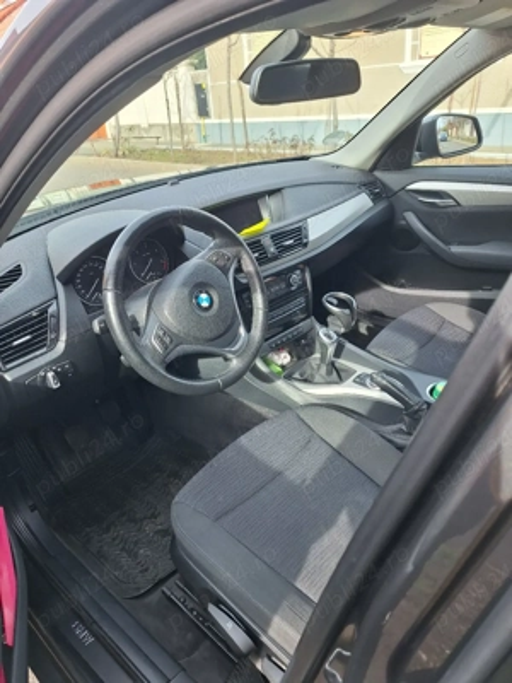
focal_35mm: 23
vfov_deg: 73.9
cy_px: 342
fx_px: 454
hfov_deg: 58.9
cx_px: 256
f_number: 1.8
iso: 40
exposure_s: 1/222
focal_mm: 5.54
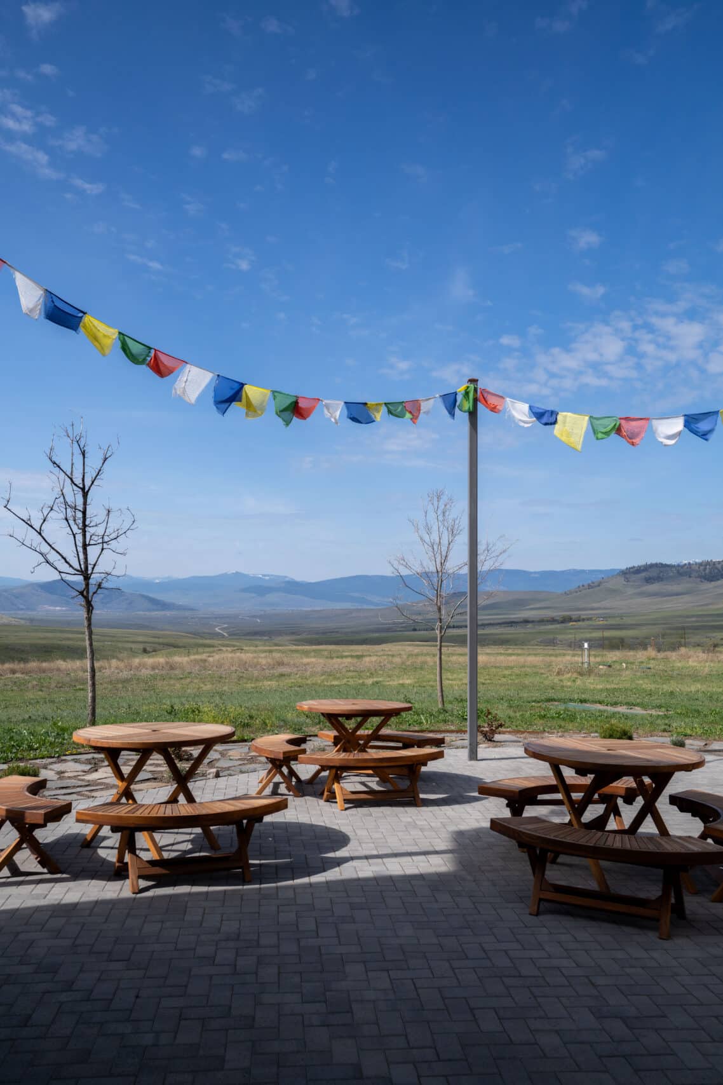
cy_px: 542
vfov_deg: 61.9
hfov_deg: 43.6
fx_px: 904
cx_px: 362
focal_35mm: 30
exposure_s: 1/250
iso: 500
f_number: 8
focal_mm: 30
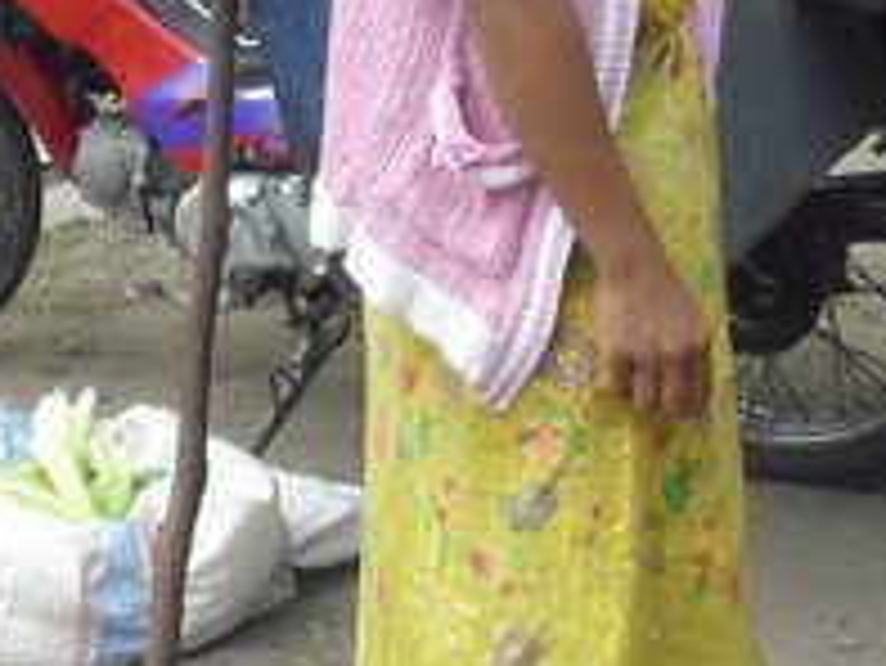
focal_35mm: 154
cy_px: -207
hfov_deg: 12.8
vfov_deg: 9.5
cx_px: 306
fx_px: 3944
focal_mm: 6.2
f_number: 8
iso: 100
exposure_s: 1/60
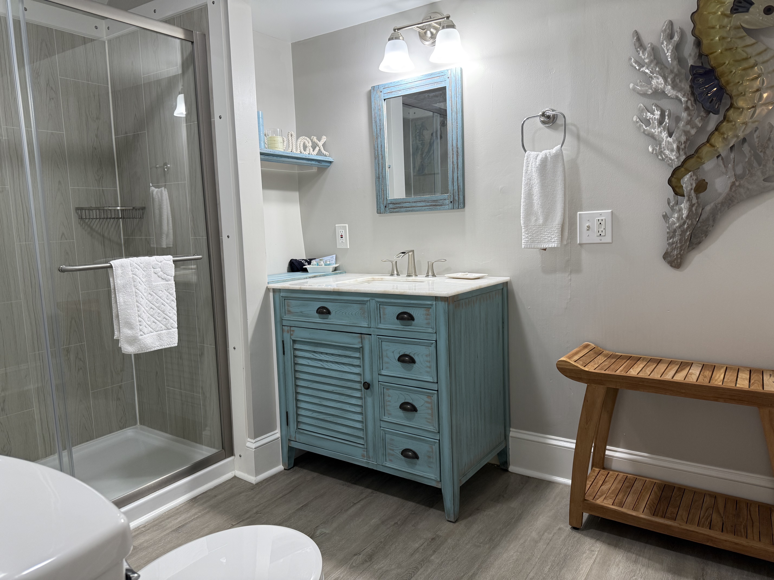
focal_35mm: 24
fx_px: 537
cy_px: 290
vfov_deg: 56.8
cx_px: 387
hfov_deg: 71.6
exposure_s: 1/60
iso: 125
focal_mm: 6.76
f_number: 1.78
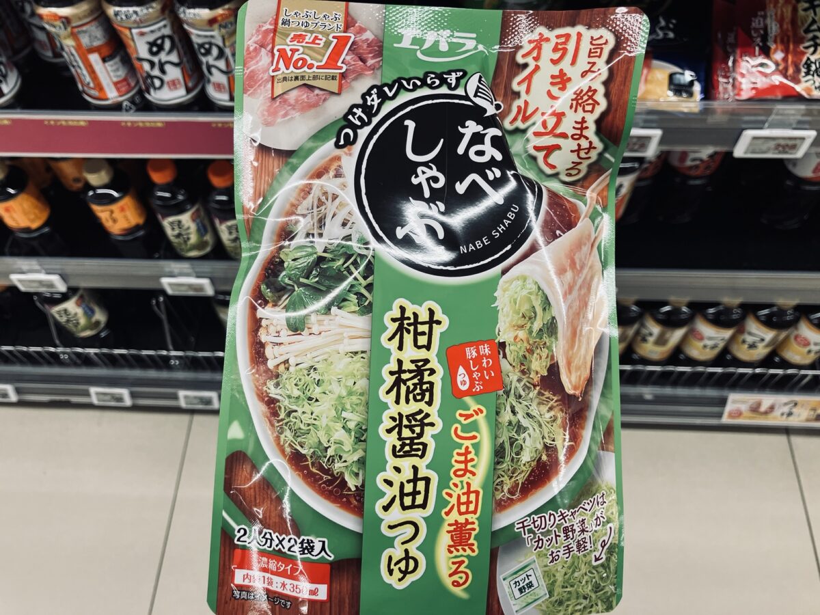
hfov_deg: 63.4
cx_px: 410
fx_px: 663
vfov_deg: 49.7
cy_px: 308
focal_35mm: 28
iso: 80
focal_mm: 3.99
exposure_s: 1/100
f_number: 1.8
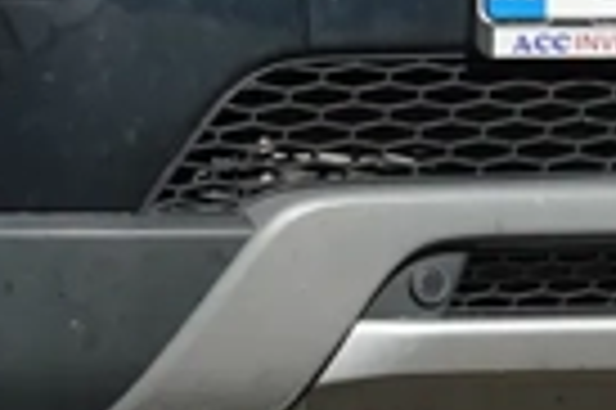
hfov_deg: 2.0
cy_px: -257
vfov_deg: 1.3
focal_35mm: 1032
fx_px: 17637
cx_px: -319
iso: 160
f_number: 6.3
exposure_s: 1/250
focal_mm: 94
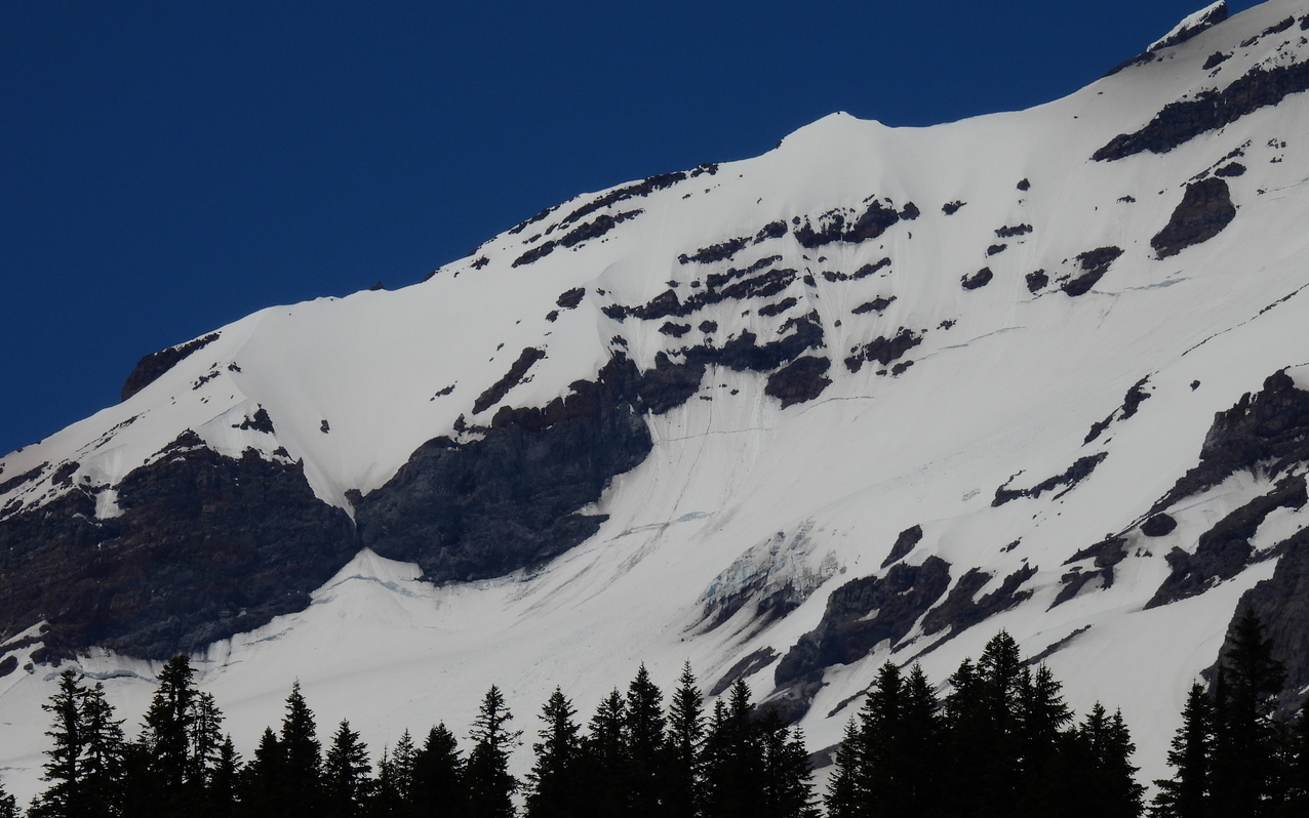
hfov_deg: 5.2
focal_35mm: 404
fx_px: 14415
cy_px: 362
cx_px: 653
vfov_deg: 3.3
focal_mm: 67.8
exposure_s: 1/1600
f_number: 8
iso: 100
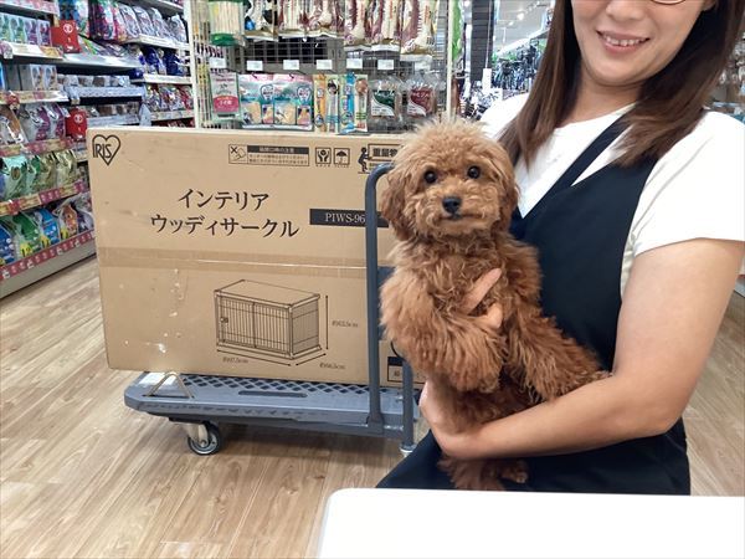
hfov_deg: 58.4
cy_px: 280
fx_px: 667
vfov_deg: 45.4
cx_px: 372
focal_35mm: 31
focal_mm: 3.3
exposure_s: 1/60
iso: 250
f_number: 2.4
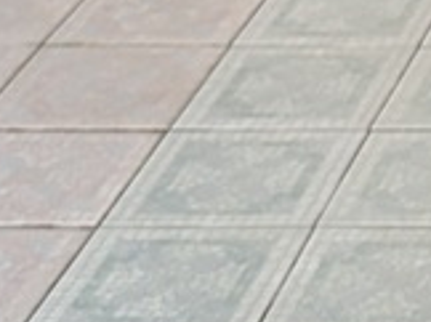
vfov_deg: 7.1
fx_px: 2561
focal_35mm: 206
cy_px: -197
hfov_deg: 8.6
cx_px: 1107
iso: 160
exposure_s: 1/60
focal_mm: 5.96
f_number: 1.6
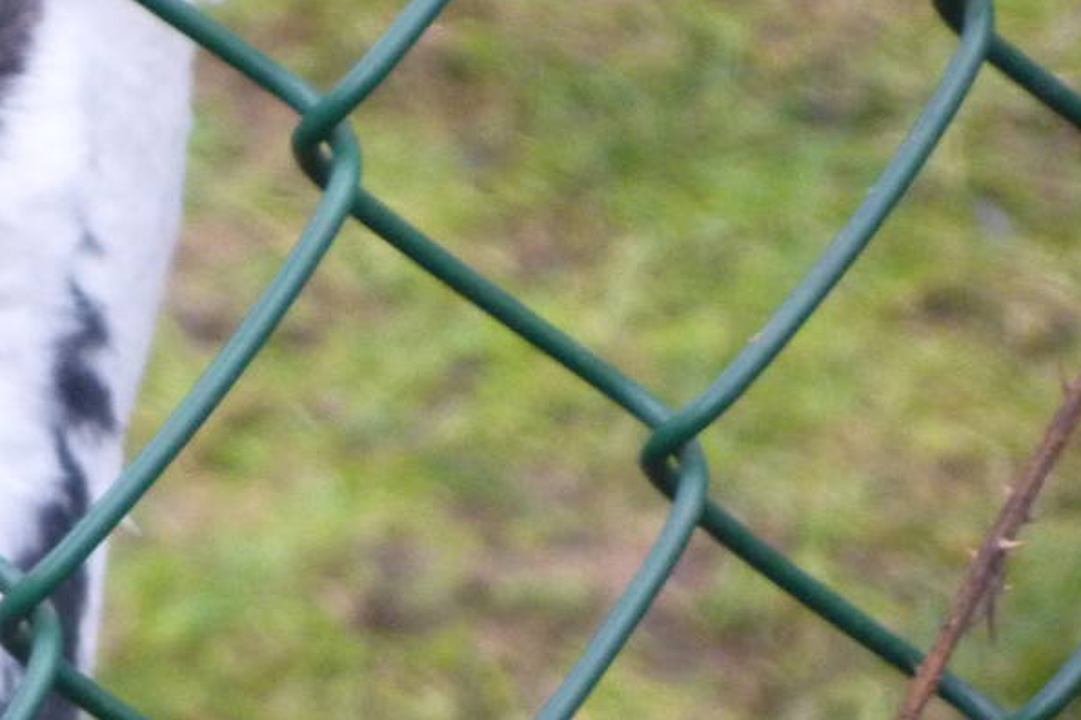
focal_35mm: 406
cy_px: 347
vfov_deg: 3.4
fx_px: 12190
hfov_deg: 5.1
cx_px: -149
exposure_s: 1/40
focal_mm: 26
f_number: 5.9
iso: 400
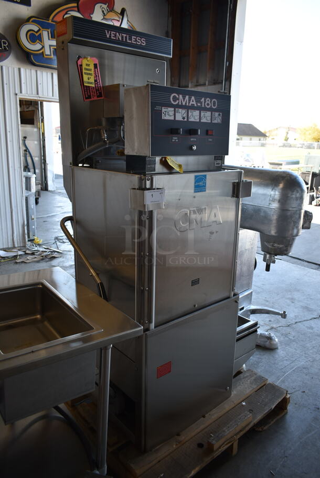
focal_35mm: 27
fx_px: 359
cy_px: 239
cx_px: 160
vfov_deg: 67.3
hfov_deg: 48.0
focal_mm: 18
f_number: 4
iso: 100
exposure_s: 1/60
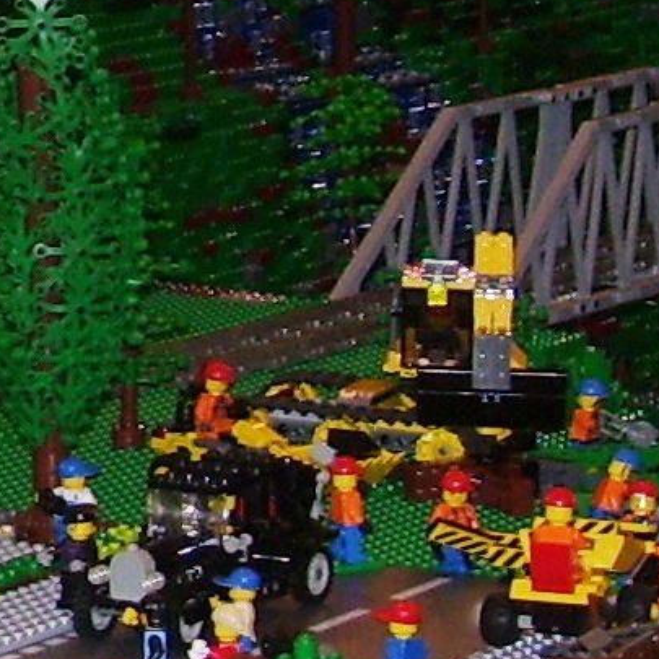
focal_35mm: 226
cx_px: -918
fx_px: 4868
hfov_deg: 7.3
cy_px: -50
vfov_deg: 7.7
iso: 80
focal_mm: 7.6
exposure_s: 1/60
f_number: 3
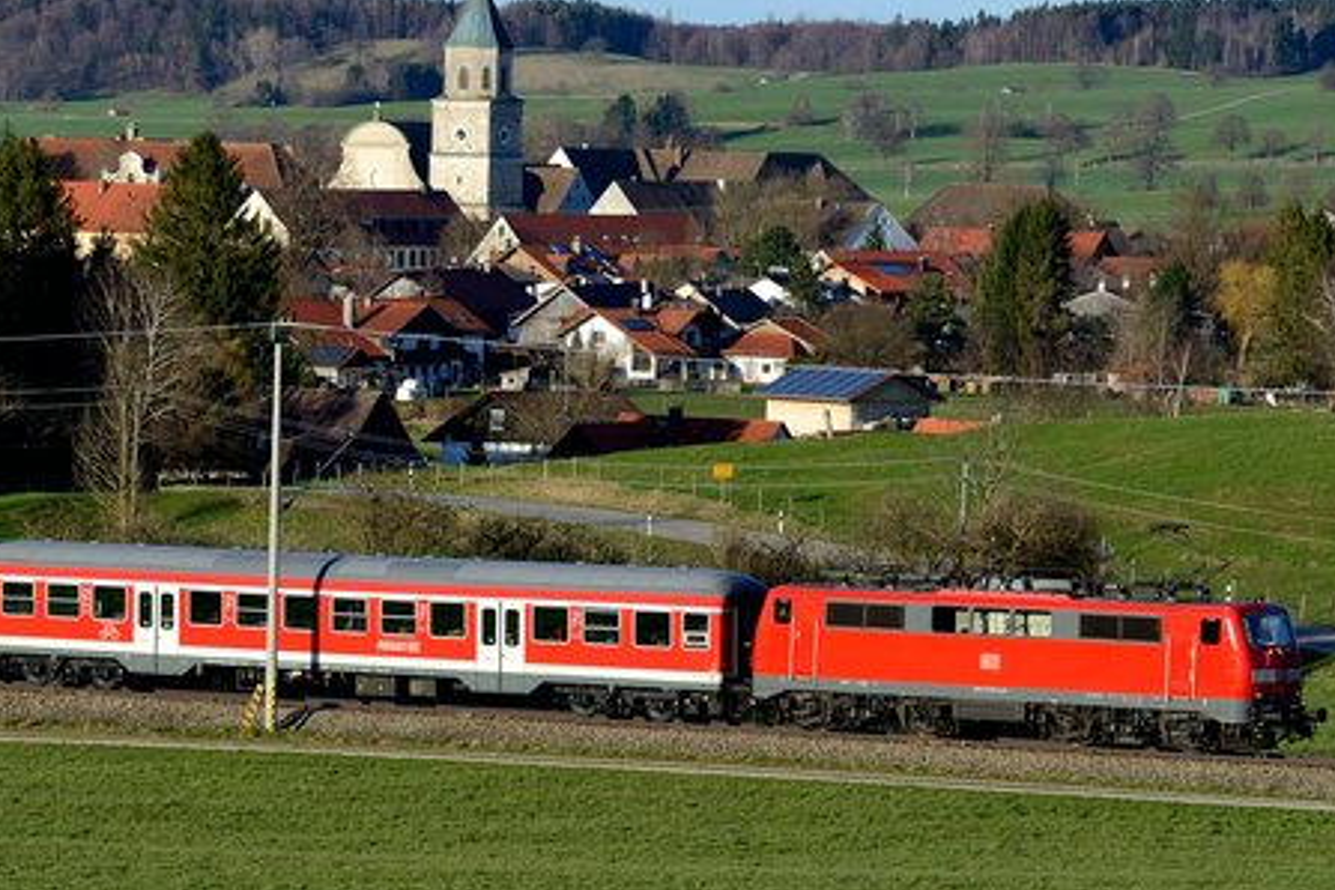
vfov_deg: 5.9
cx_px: -96
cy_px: 520
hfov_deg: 8.8
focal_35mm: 231
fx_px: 8566
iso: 200
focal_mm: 86
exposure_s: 1/1250
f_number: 5.6
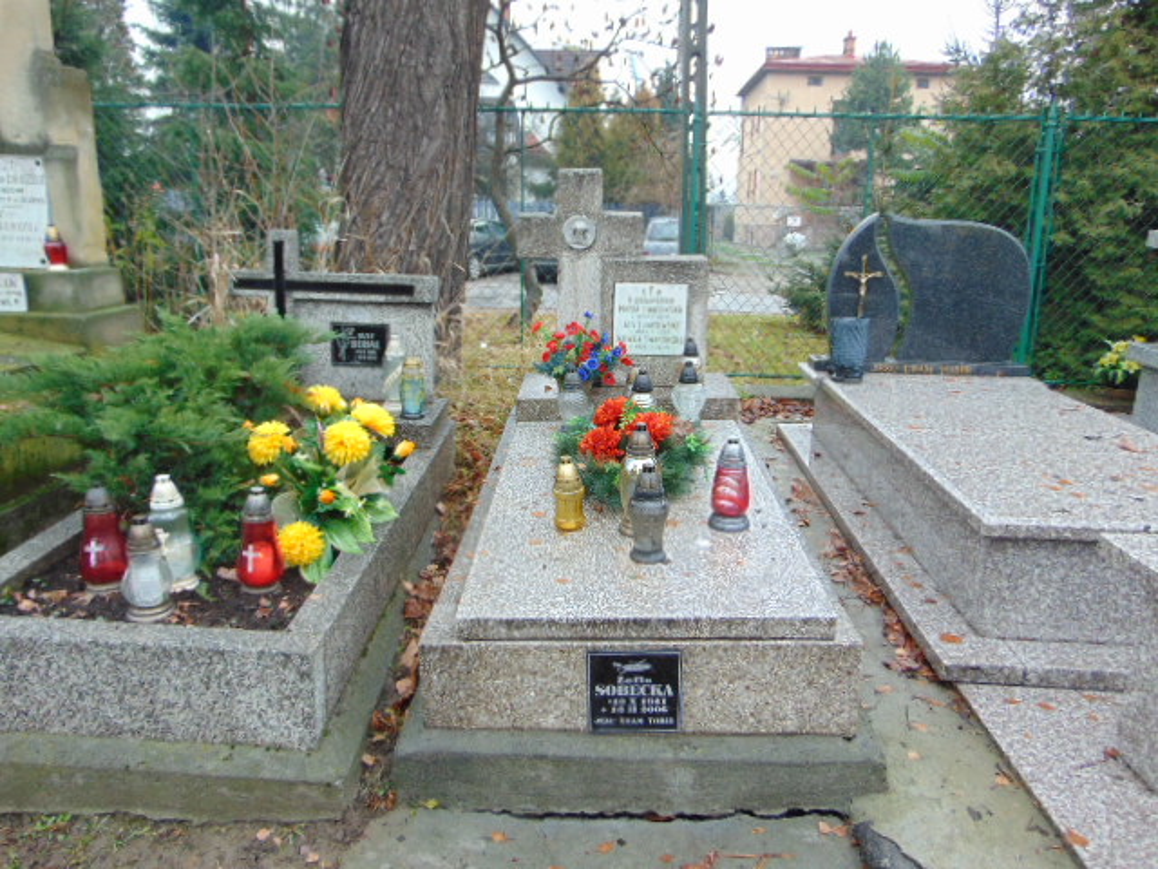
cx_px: 579
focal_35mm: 25
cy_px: 434
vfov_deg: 54.9
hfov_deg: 69.4
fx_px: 836
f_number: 3
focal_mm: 4.5
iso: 100
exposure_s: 1/125
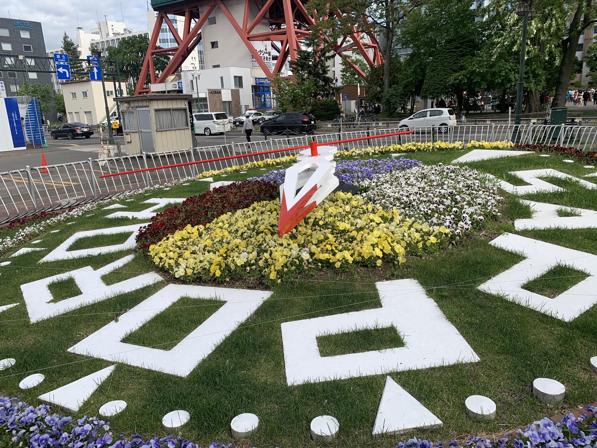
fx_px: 448
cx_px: 298
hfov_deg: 67.3
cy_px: 224
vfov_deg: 53.1
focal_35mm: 26
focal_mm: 4.25
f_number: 1.8
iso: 25
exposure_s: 1/1176
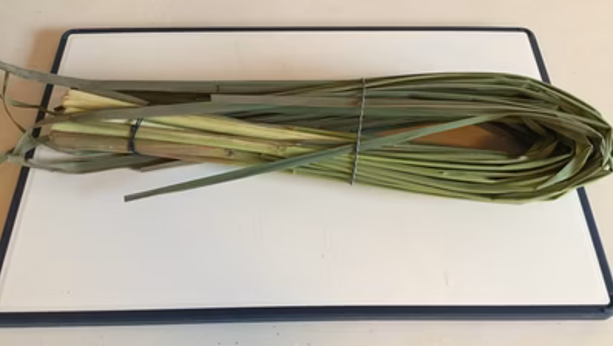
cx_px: 307
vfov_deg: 34.7
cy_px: 171
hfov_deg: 58.0
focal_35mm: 34
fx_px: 553
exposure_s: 1/30
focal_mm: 3.3
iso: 125
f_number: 2.4
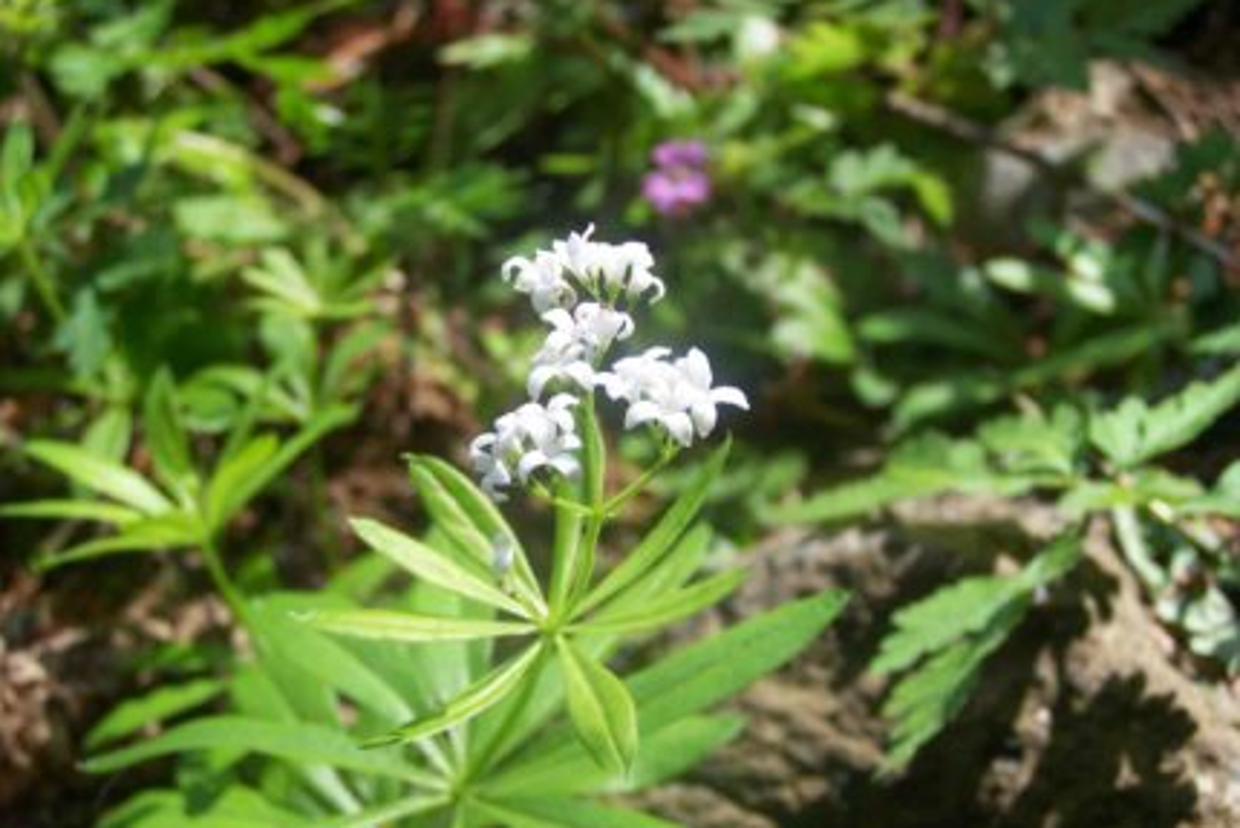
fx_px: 2136
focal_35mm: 62
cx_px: 621
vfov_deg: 21.9
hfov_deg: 32.4
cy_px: 413
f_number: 3.1
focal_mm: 9.8
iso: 80
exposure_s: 1/180
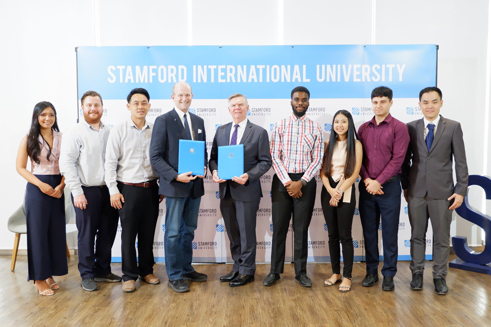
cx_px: 246
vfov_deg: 41.1
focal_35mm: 32
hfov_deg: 58.7
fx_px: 436
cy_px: 164
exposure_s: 1/45
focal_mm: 21.1
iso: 2500
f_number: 4
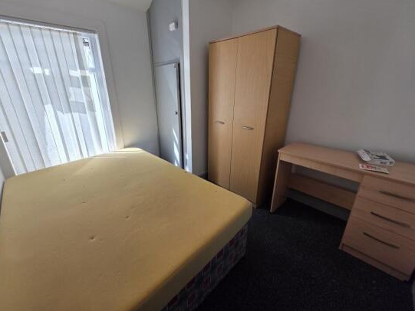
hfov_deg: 101.9
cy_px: 150
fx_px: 168
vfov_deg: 85.7
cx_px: 195
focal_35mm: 14
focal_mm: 2.2
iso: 40
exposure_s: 1/142
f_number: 1.9
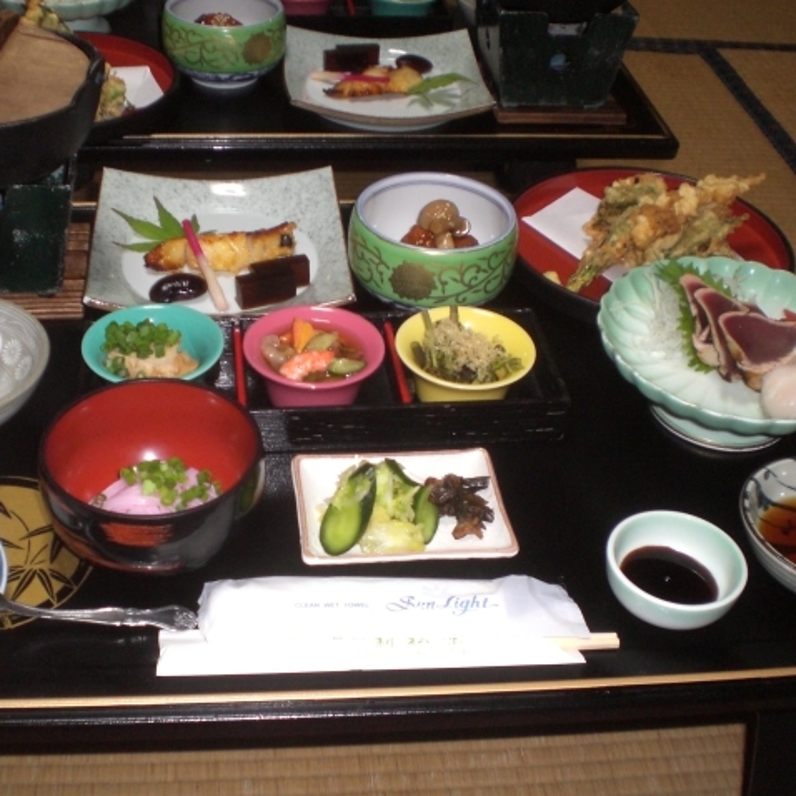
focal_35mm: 45
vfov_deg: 37.6
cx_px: 356
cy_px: 398
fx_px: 1171
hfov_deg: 37.5
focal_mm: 6.3
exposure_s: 1/60
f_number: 3.1
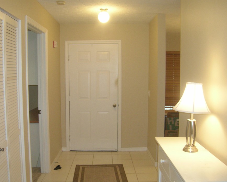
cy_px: 98
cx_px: 105
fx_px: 262
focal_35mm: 39
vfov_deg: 38.2
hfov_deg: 46.8
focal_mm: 5.7
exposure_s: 1/29.8
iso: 180
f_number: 2.9
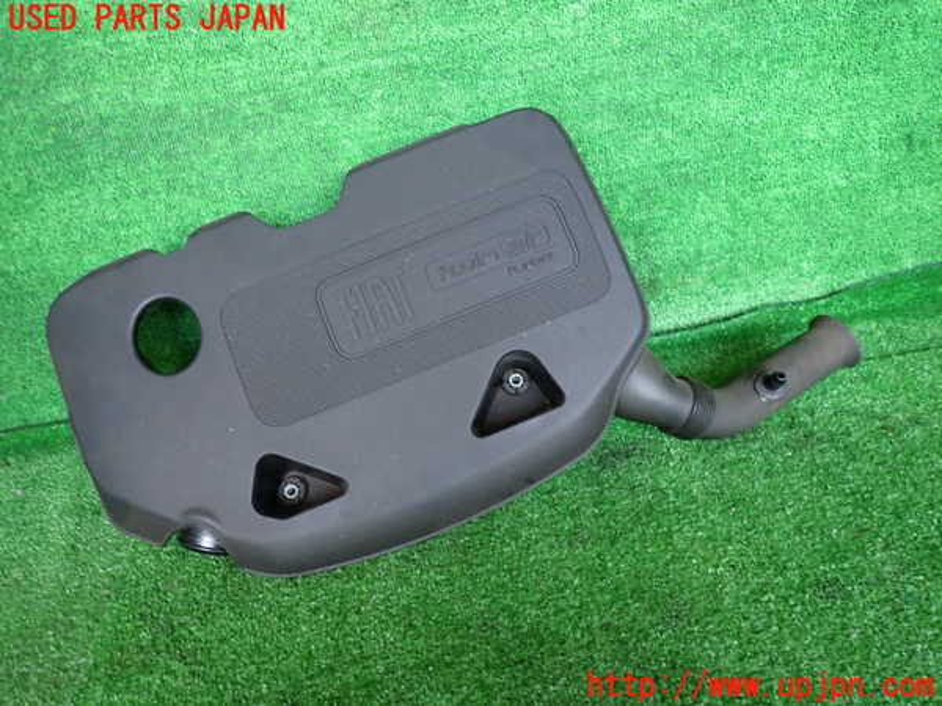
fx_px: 680
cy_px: 353
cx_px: 471
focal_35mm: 25
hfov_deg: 69.4
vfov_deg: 54.9
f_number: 2
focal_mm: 4.5
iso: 200
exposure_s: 1/60
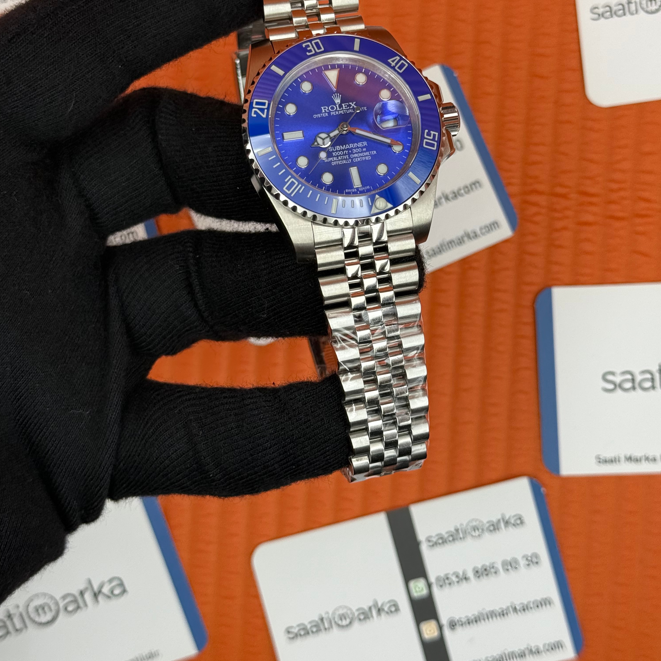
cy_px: 267
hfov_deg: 30.0
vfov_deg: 30.0
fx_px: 1231
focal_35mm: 57
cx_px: 331
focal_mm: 6.76
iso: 80
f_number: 1.78
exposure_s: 1/625
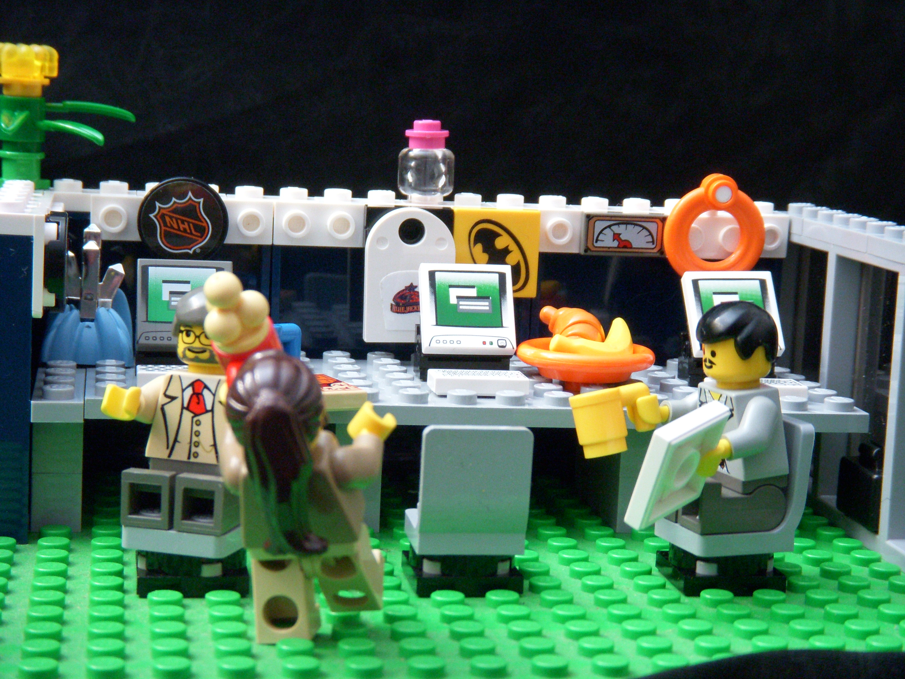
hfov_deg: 23.0
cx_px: 452
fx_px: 2222
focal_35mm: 85
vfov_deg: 17.4
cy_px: 340
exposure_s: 1/8
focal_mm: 14.1
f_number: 4
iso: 400
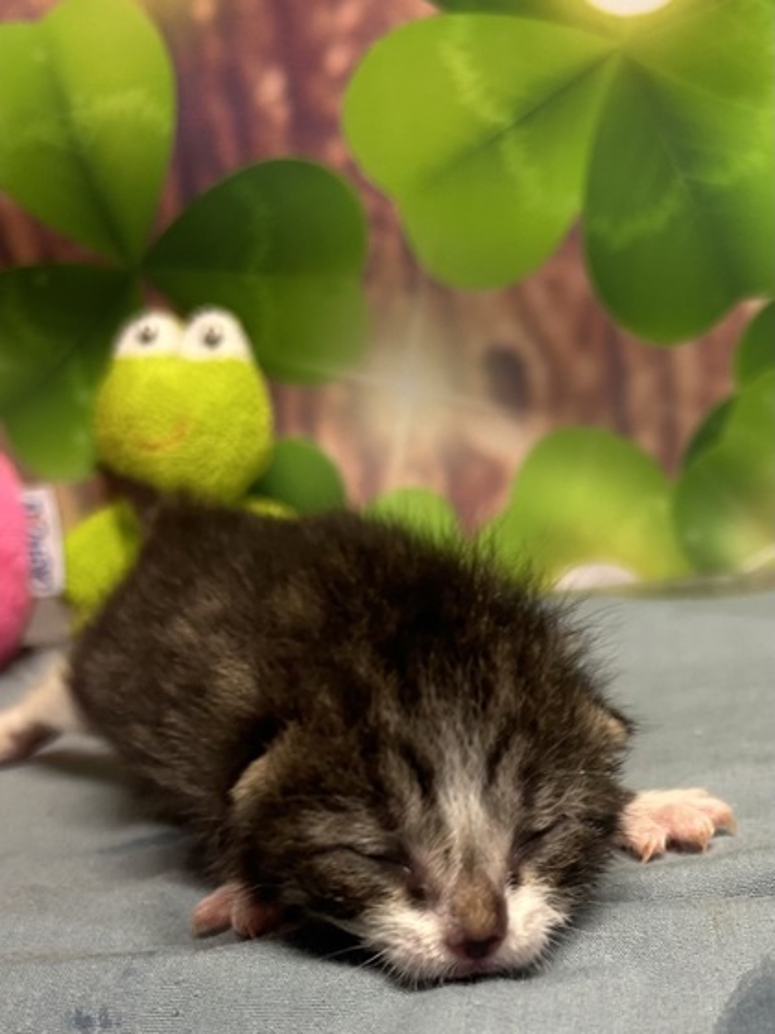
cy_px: 517
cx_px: 388
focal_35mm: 26
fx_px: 776
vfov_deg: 67.3
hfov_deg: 53.1
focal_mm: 5.7
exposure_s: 1/60
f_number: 1.5
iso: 64
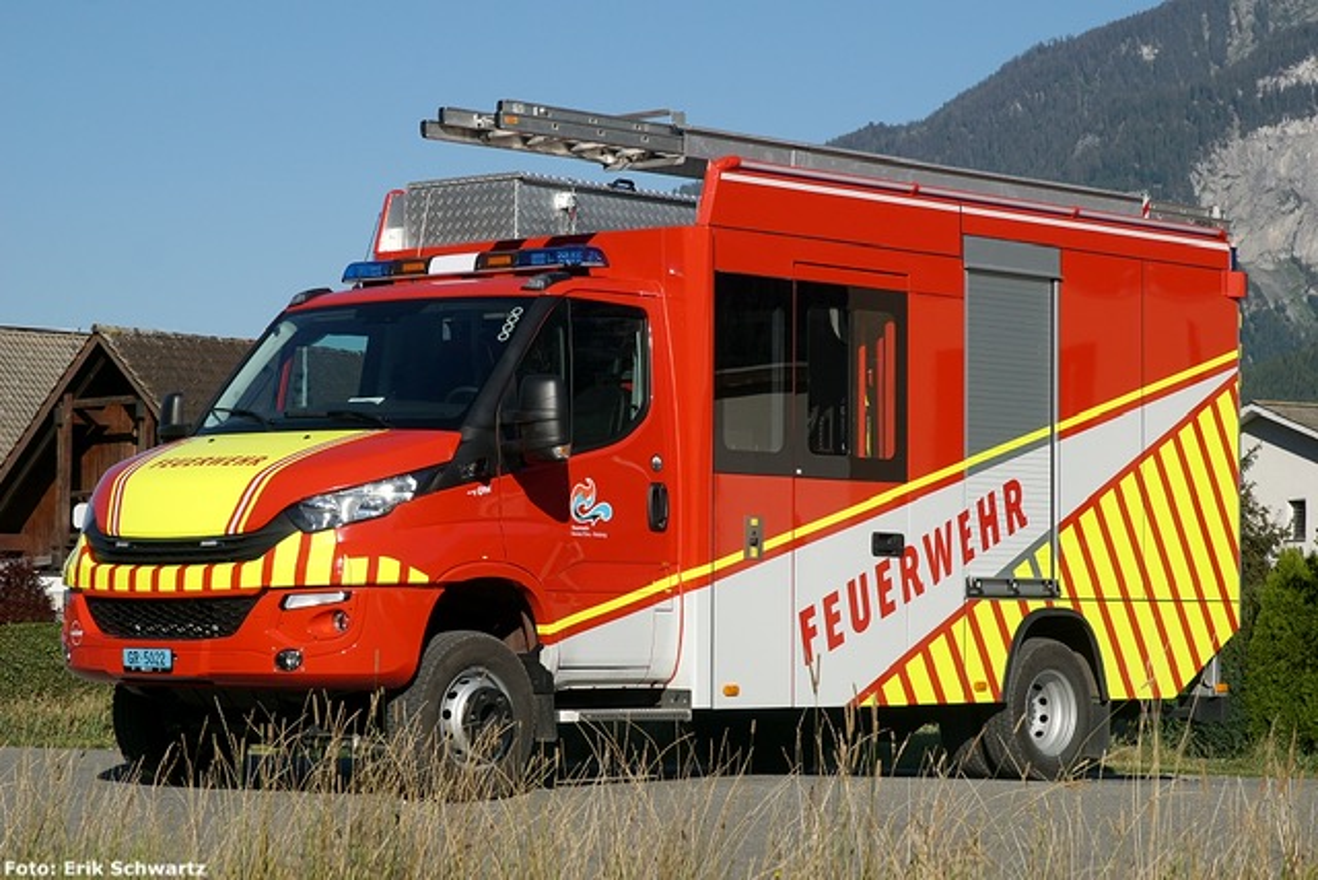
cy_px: 440
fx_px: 3845
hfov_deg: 19.5
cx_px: 659
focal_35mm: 105
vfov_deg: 13.0
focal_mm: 70
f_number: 10
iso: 200
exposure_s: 1/500
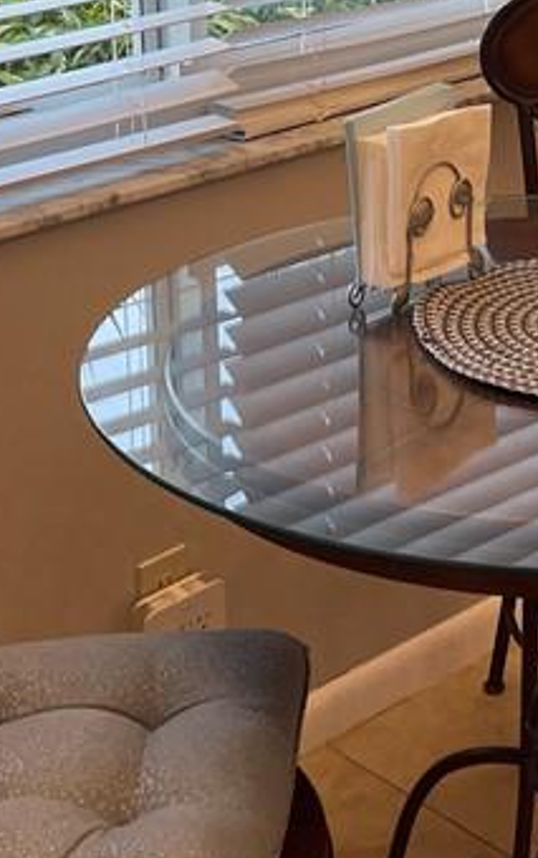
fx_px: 1944
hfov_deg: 15.7
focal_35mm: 83
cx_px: 407
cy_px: 3
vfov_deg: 23.8
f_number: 1.6
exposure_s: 1/120
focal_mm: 4.2
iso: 80
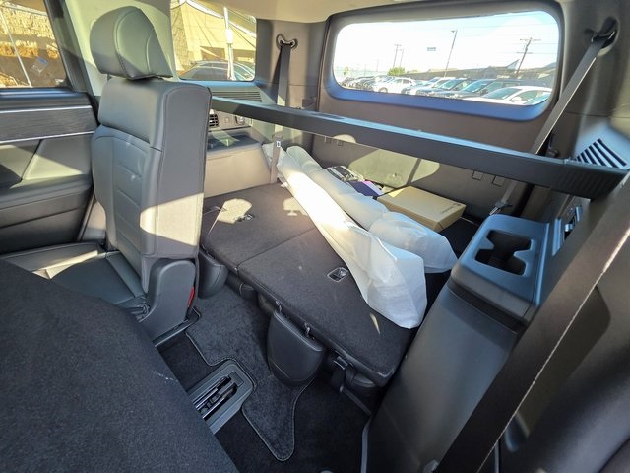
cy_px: 236
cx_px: 315
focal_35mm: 13
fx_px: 237
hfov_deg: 106.2
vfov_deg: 89.9
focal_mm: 2.2
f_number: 1.9
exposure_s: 1/120
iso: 250
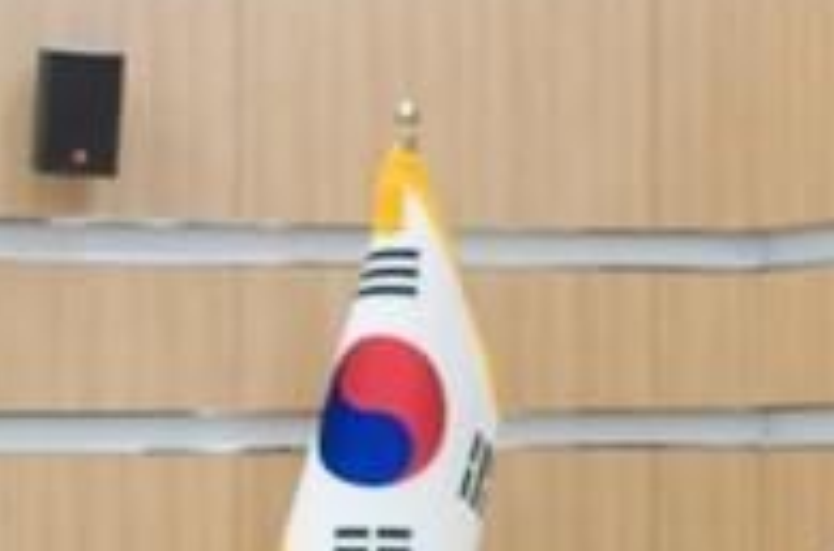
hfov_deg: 13.3
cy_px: 250
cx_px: 1163
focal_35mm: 148
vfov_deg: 9.2
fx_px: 3420
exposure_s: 1/60
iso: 200
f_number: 4
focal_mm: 32
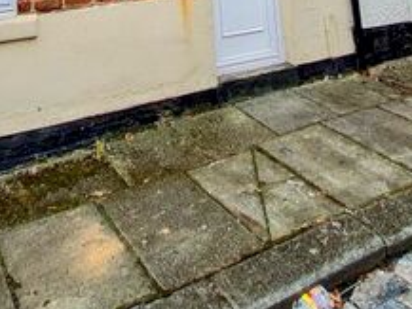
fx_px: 500
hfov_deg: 44.0
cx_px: 129
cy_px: -179
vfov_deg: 24.6
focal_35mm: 42
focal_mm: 1.74
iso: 50
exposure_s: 1/104
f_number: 2.2
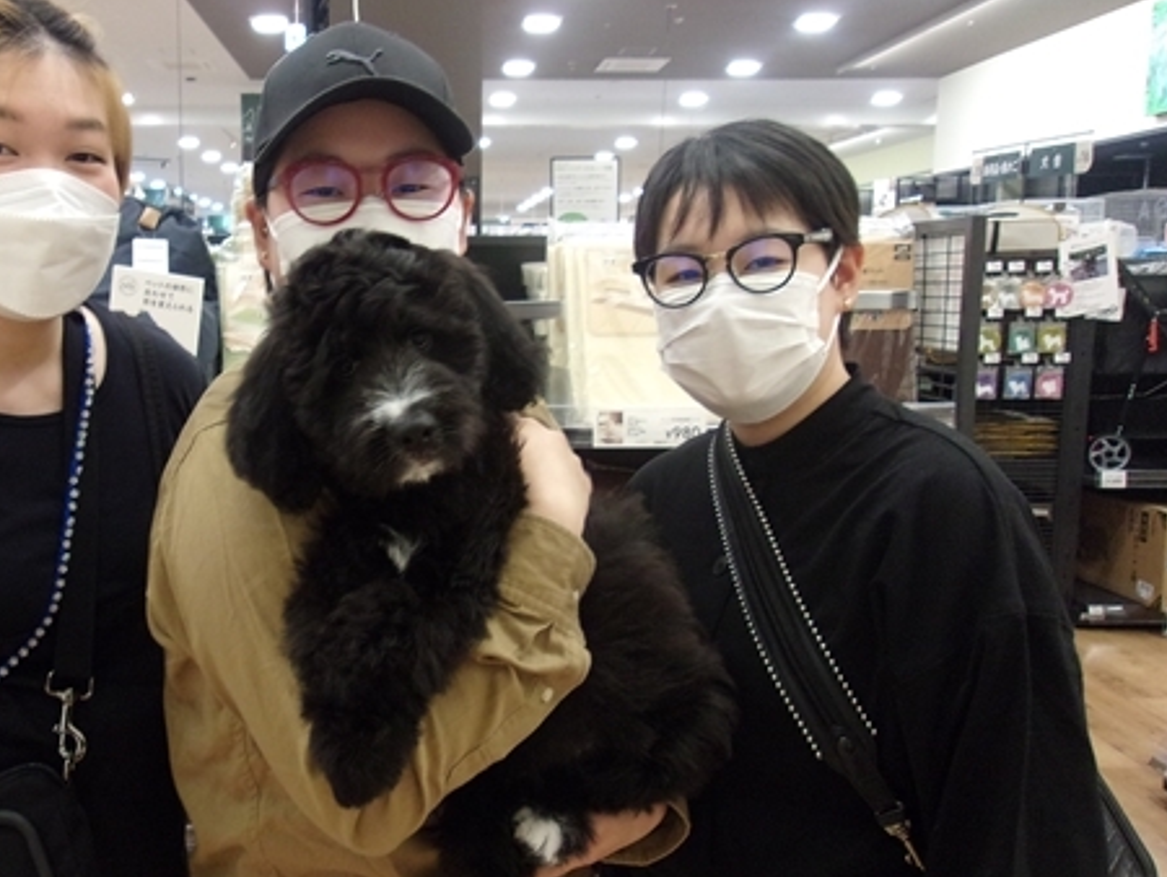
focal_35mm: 36
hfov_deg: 50.6
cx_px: 412
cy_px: 475
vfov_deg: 39.7
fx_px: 1214
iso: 261
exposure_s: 1/34
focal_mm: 4.9
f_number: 3
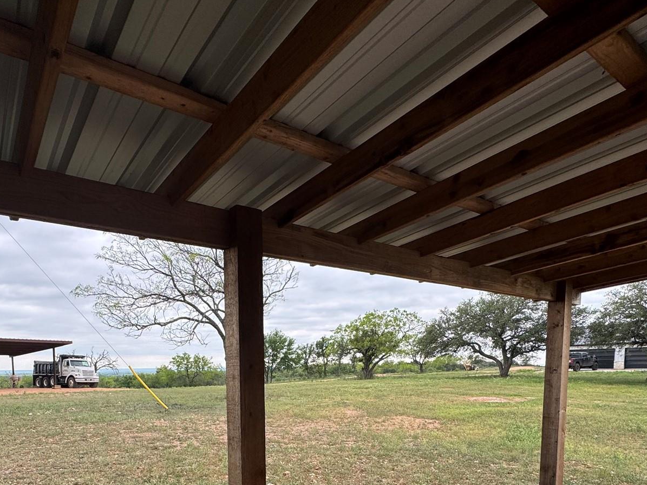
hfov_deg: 71.1
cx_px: 272
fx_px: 449
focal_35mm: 24
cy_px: 410
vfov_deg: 51.9
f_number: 2.2
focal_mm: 2.22
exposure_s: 1/233
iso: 40
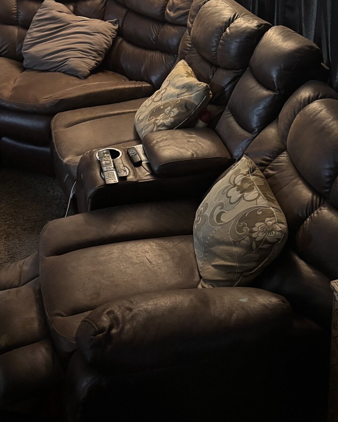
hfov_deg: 31.3
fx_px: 600
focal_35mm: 48
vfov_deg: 36.9
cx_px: 211
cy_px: 62
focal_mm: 5.96
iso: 640
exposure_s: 1/30
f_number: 1.6
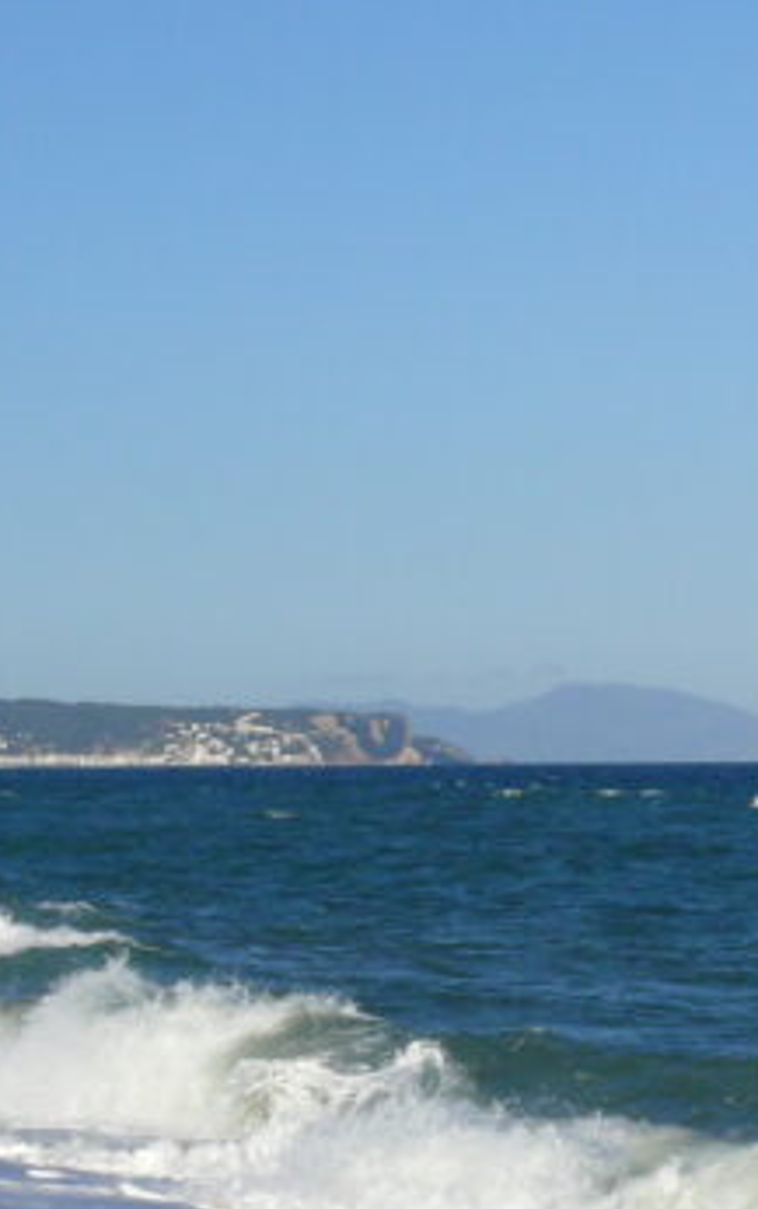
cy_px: 915
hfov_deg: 9.2
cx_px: -35
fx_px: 4649
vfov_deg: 14.7
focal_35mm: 141
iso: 100
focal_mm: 9.6
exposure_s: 1/400
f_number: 7.1
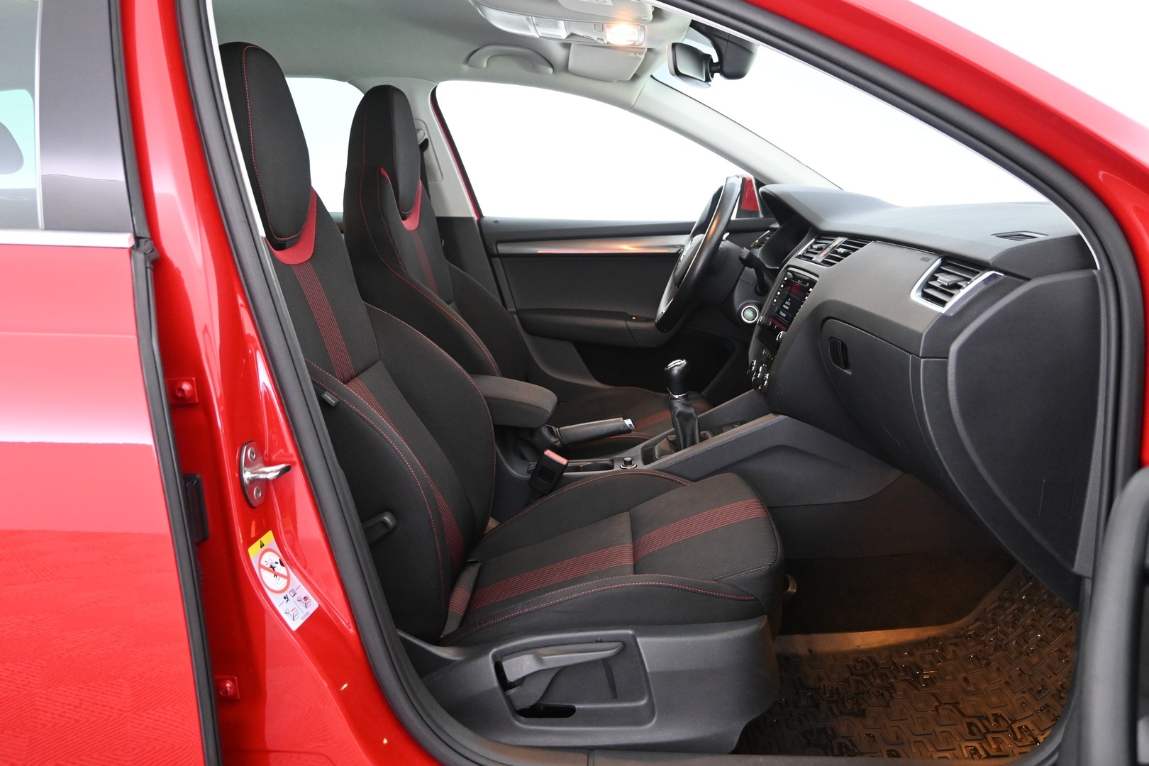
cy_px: 383
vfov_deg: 46.8
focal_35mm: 28
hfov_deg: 65.9
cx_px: 574
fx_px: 886
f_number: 3.8
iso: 2500
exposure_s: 1/20
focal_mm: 18.5
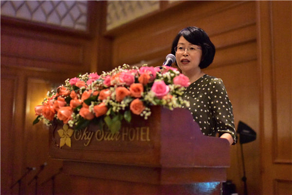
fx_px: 284
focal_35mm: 35
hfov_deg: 54.4
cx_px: 146
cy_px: 98
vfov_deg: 37.9
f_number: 1.4
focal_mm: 35
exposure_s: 1/5000
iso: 12800
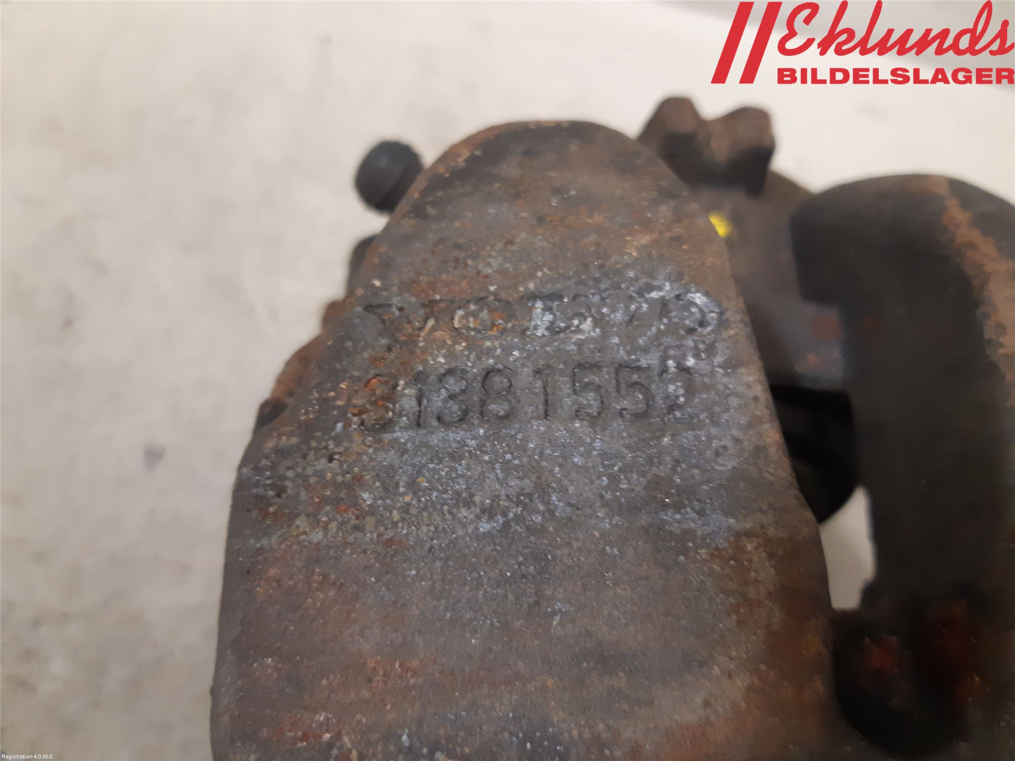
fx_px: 762
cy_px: 380
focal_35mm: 26
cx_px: 508
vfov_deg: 53.1
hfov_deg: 67.3
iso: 250
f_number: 1.7
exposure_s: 1/33
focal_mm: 3.93
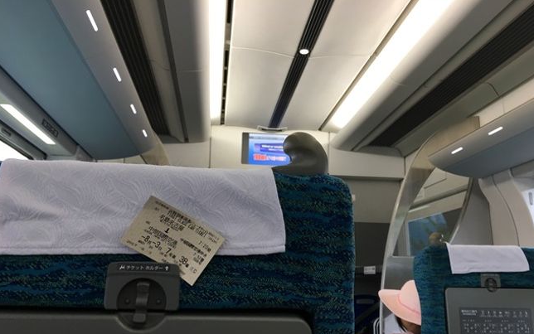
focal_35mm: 31
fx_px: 451
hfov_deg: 61.2
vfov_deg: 40.5
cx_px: 266
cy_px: 200
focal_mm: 4.15
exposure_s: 1/30
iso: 25
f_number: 2.2
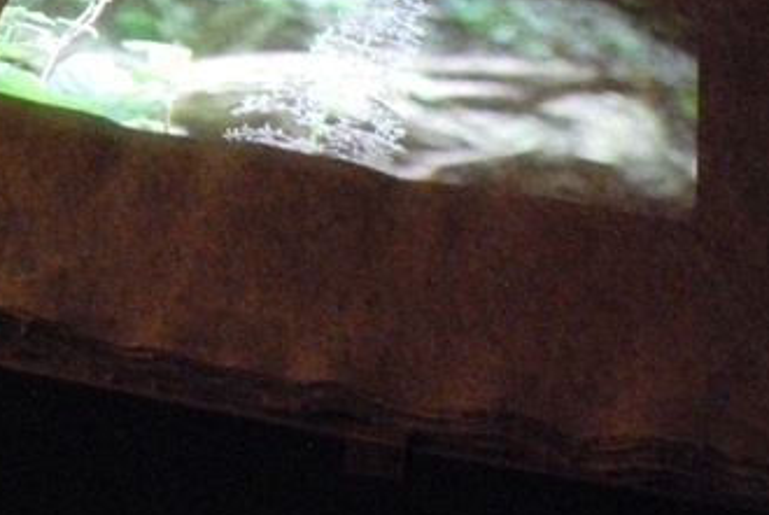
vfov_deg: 14.2
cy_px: -127
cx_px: -16
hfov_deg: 21.1
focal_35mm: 93
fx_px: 1989
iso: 1600
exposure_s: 1/4
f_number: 5.6
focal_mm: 20
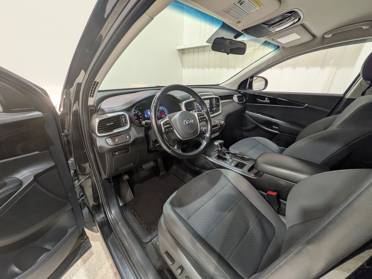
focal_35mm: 14
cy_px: 140
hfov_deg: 102.1
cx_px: 186
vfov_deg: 85.7
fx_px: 150
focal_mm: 1.83
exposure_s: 1/25
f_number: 2.2
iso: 62
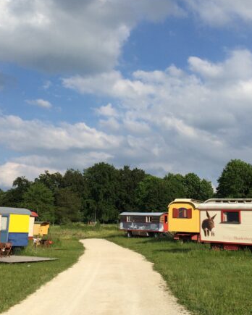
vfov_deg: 38.6
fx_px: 447
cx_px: 111
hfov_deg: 31.4
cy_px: 125
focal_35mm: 48
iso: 32
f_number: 2.2
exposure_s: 1/3165
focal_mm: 4.15
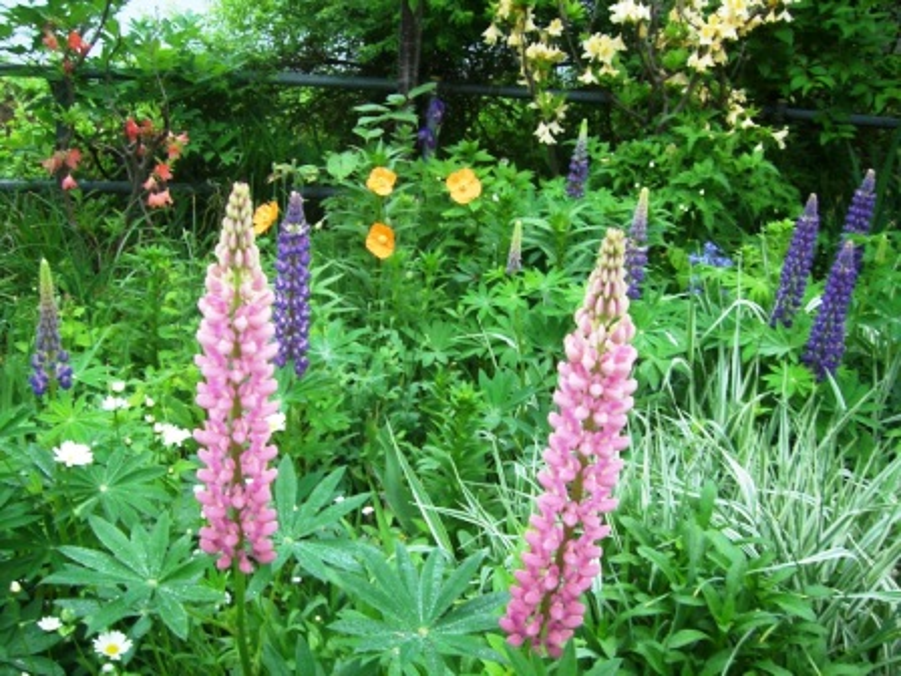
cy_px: 338
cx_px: 450
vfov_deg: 37.7
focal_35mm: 38
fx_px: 989
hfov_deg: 49.0
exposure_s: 1/60
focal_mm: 6.2
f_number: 2.7
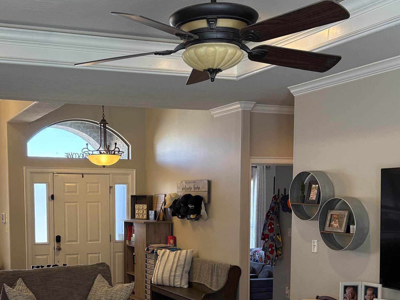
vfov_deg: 28.4
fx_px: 578
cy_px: 246
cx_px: 128
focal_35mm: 50
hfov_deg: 37.7
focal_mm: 5.96
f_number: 1.6
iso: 125
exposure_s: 1/123
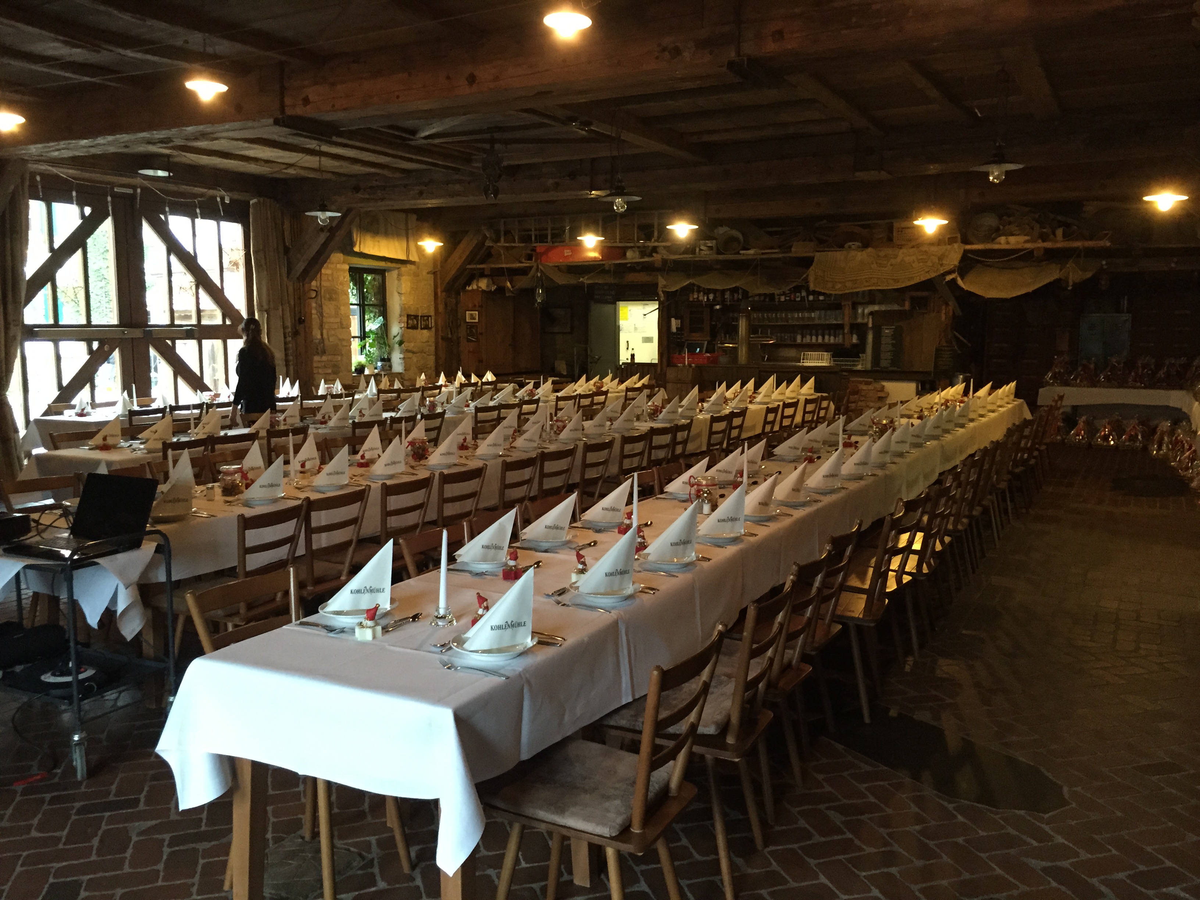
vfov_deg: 48.2
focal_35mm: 29
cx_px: 600
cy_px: 450
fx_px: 1005
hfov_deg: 61.7
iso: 250
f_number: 2.2
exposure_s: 1/20
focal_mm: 4.15
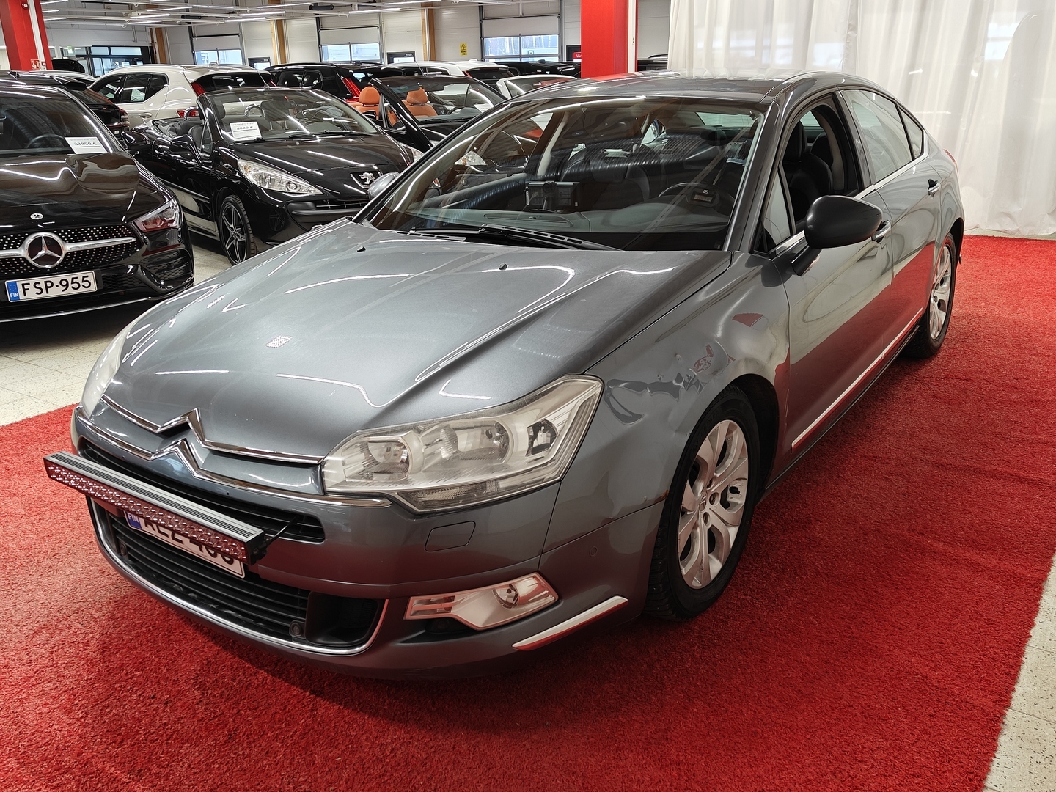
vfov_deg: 46.8
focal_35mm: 30
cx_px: 528
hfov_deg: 60.0
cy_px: 396
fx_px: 915
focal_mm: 5.59
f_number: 1.8
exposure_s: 1/54
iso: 64
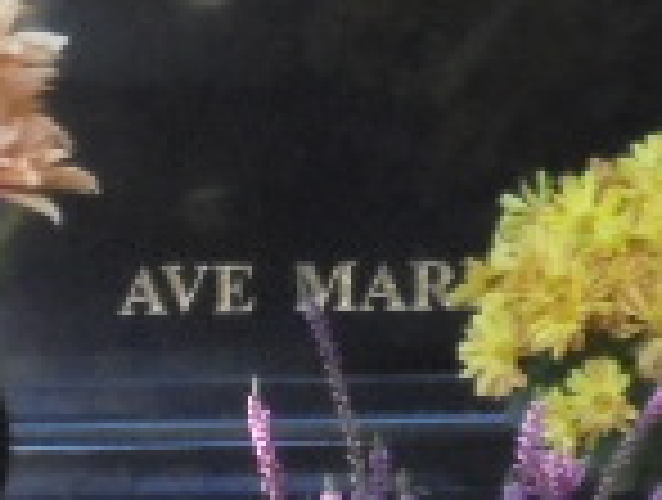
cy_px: -446
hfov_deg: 7.1
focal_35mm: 278
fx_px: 5330
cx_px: 239
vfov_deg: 5.3
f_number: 5.6
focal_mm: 11.5
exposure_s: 1/60
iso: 400
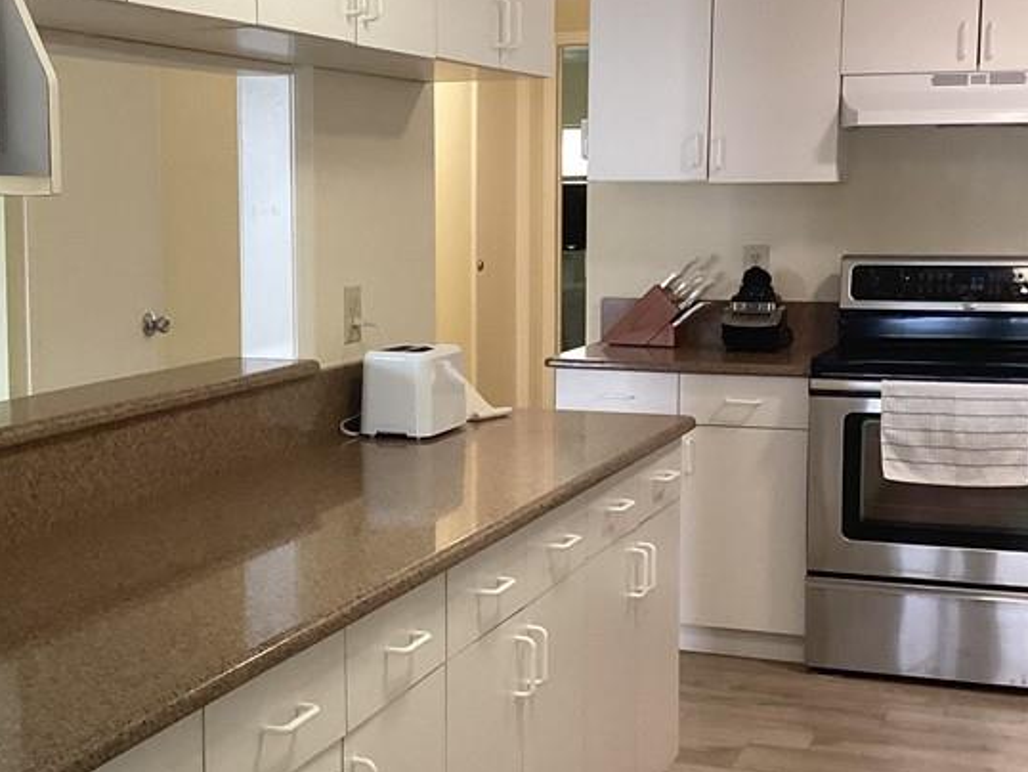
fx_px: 1753
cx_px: 359
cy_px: 384
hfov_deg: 32.5
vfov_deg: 24.8
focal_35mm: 59
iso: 200
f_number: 2.4
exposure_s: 1/60
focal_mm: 3.3
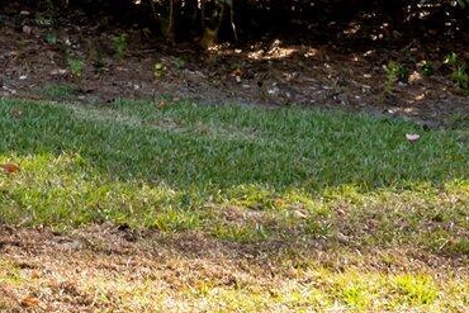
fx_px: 2163
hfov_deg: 11.2
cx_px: -469
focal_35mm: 166
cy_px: -444
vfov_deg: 7.7
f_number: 7.1
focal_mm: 30
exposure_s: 1/50
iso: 64
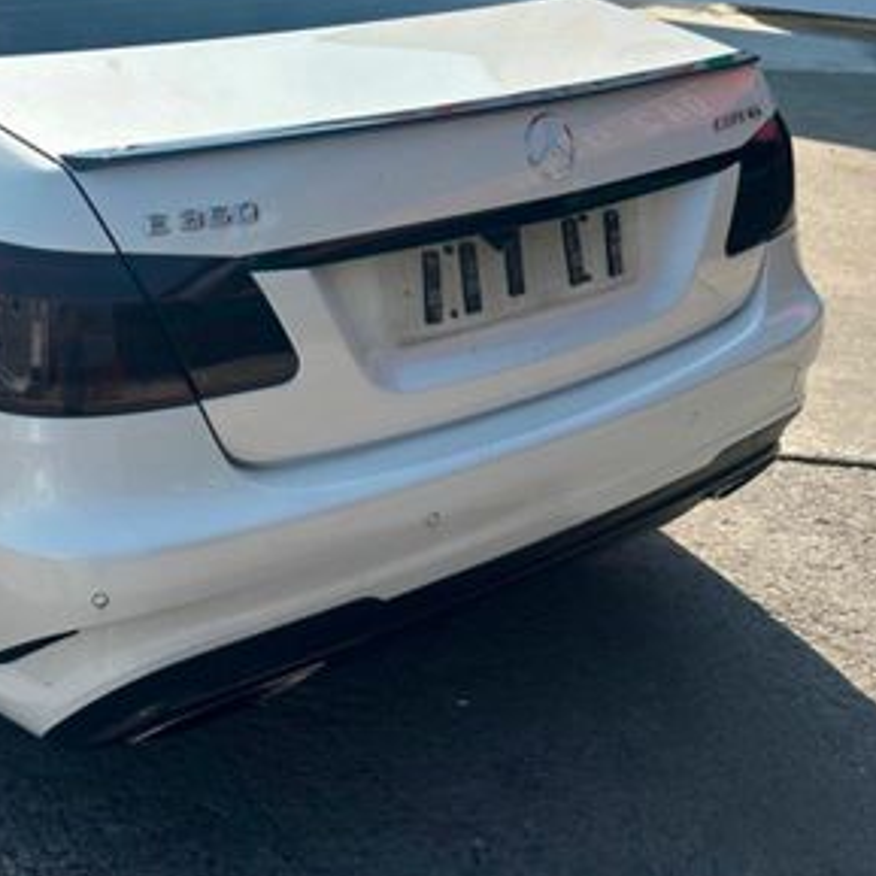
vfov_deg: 37.6
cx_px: 197
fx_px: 1260
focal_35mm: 44
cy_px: 249
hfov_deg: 37.2
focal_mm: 6.86
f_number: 1.78
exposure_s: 1/4348
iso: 80
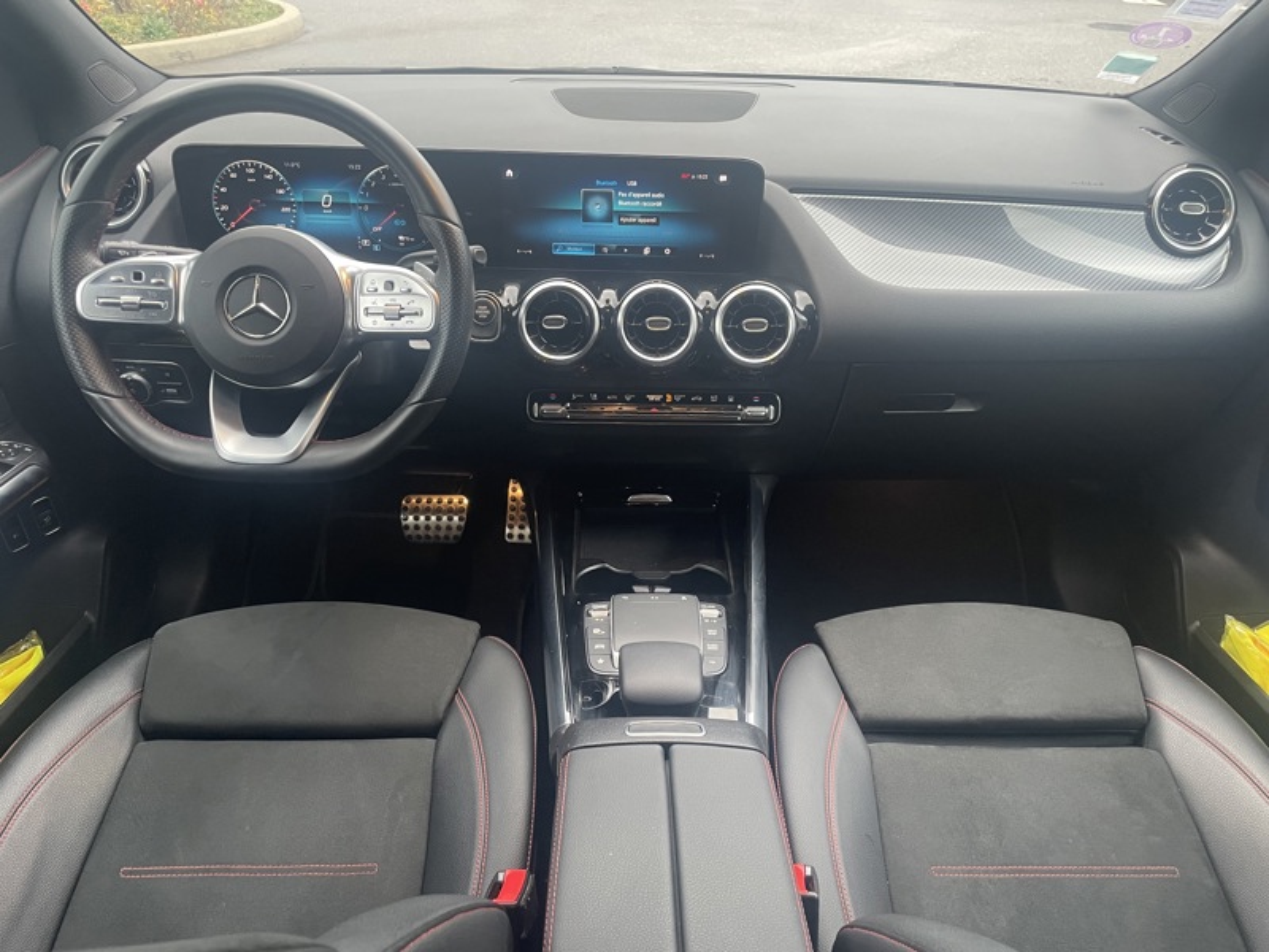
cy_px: 476
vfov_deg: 53.1
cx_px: 634
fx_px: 953
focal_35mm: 26
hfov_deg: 67.3
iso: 200
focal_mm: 4.2
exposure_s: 1/60
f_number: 1.6
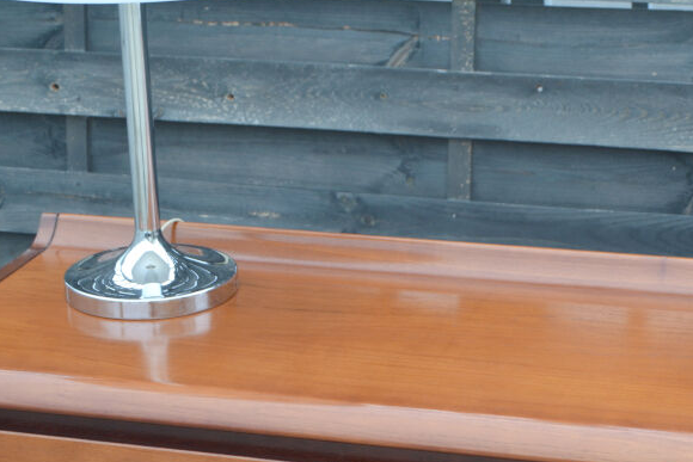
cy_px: 322
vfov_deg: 12.8
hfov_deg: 19.1
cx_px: 421
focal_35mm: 107
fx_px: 2060
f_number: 5.3
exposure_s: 1/60
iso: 400
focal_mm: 46
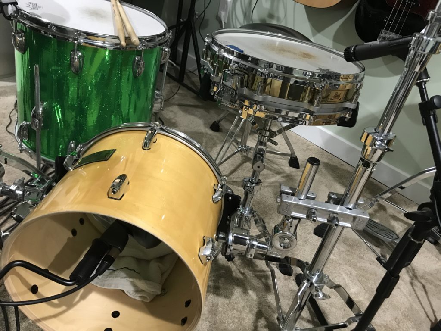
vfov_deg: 49.7
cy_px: 166
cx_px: 220
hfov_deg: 63.4
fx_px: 357
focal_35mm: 28
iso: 100
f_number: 1.8
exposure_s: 1/13
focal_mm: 3.99
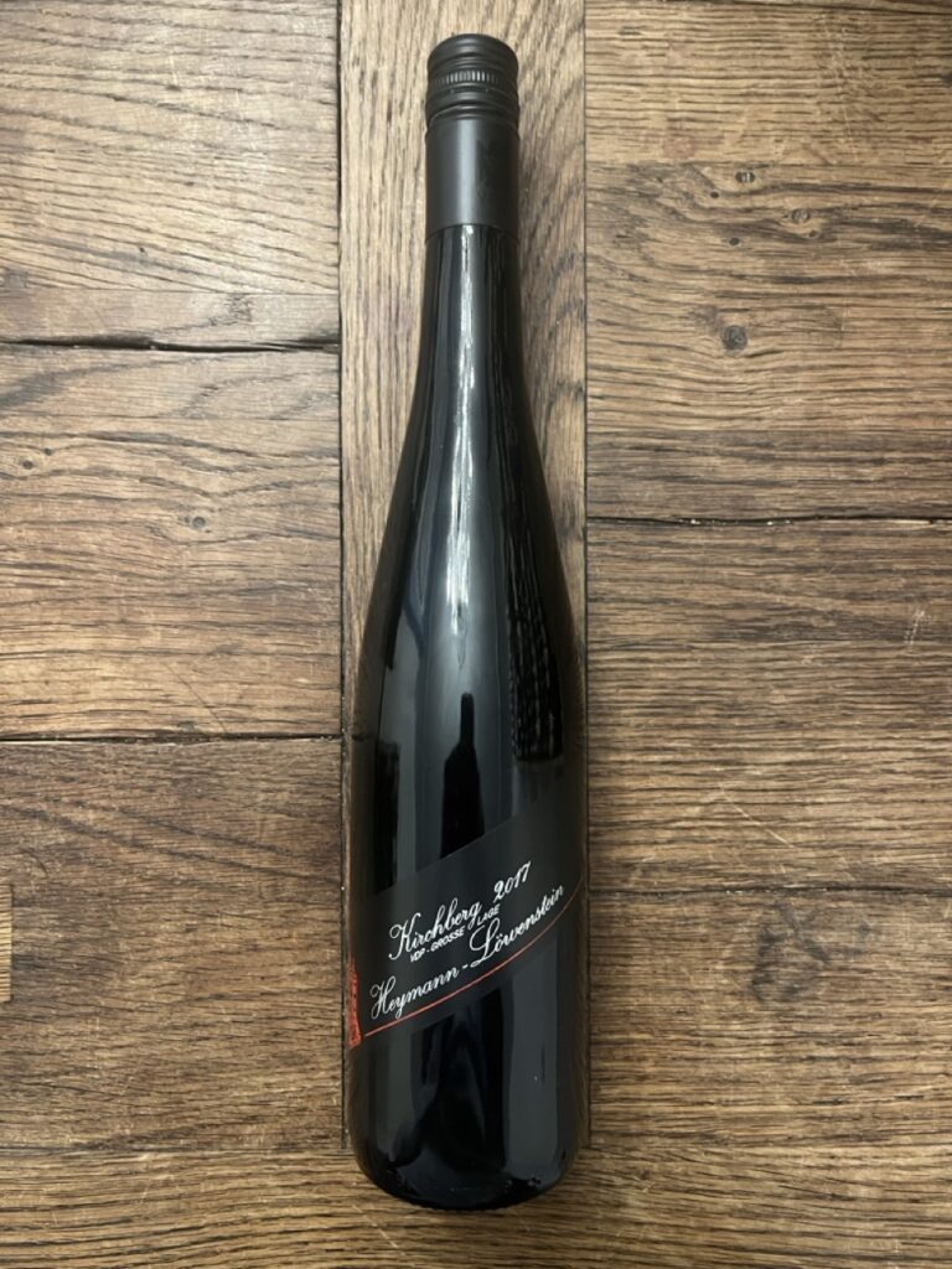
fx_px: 953
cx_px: 476
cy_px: 634
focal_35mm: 26
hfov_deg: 53.1
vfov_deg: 67.3
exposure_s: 1/25
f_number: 1.6
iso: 800
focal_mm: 5.1
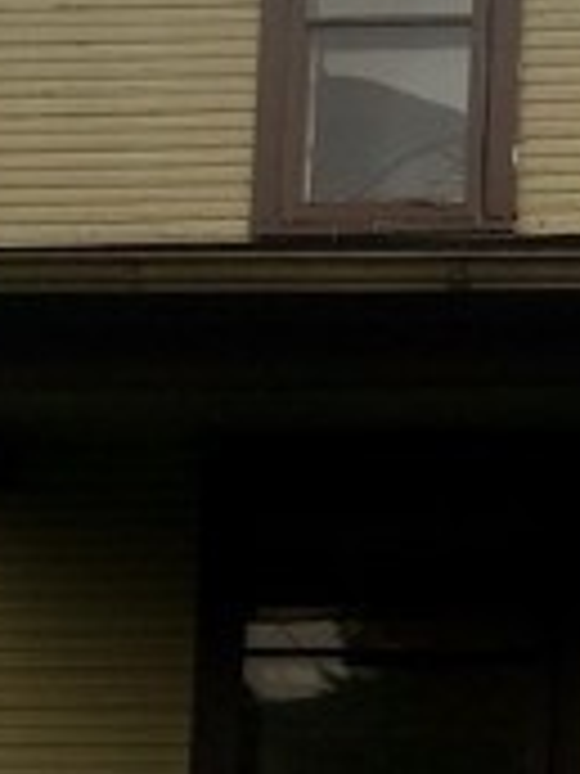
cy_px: 531
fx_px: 2591
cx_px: 796
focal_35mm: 116
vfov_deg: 16.9
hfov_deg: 12.3
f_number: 1.7
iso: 50
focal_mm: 4.2
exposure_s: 1/616
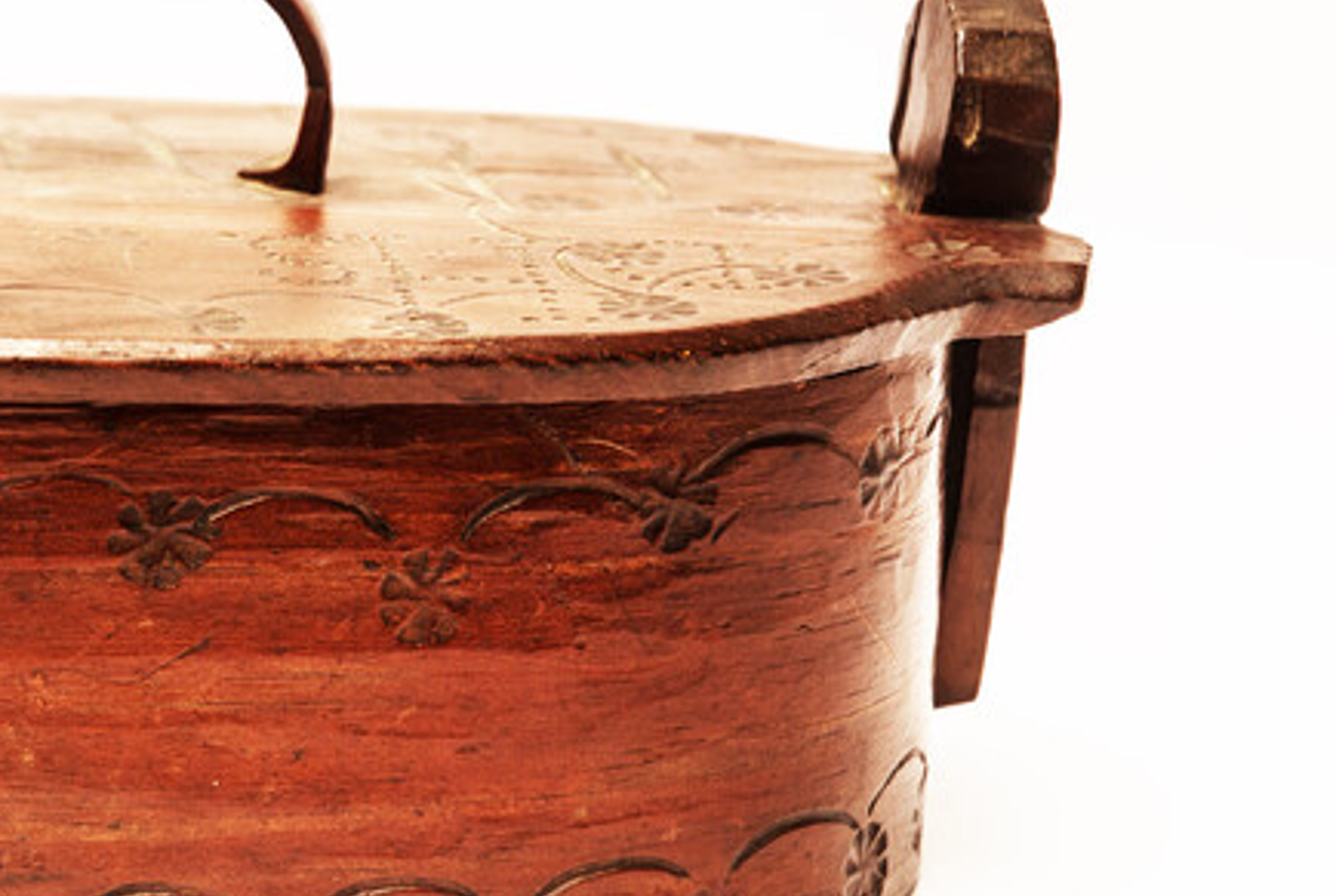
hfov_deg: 13.4
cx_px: 111
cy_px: 410
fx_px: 5648
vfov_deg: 9.1
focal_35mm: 152
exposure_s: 1/8
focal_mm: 55
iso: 100
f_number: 4.5
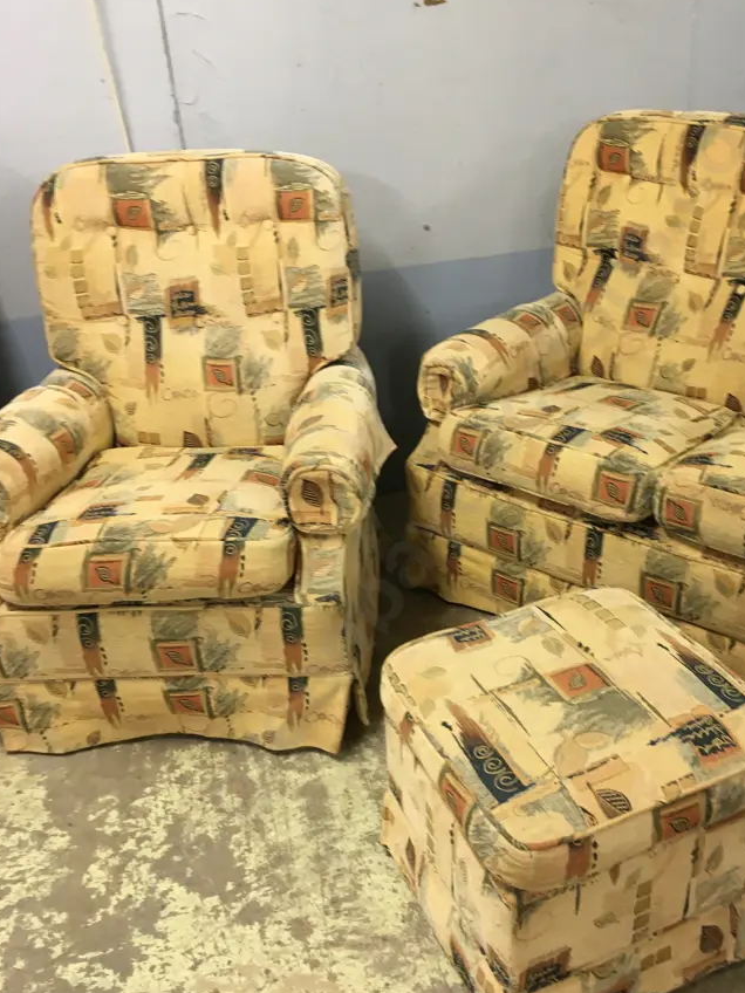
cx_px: 442
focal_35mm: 35
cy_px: 518
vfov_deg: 52.6
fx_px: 1004
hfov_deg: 40.5
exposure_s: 1/33
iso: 80
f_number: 2.2
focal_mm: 4.15
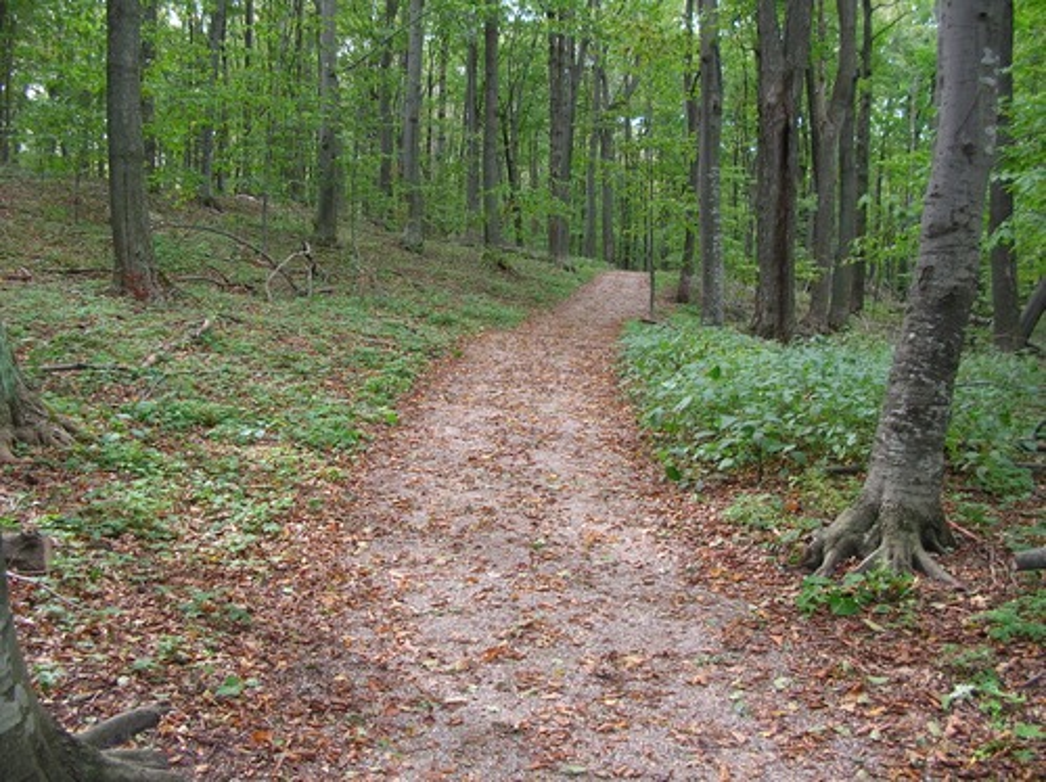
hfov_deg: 52.7
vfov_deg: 40.6
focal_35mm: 35
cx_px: 523
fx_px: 1057
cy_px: 391
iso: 55
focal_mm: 5.8
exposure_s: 1/30
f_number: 2.8
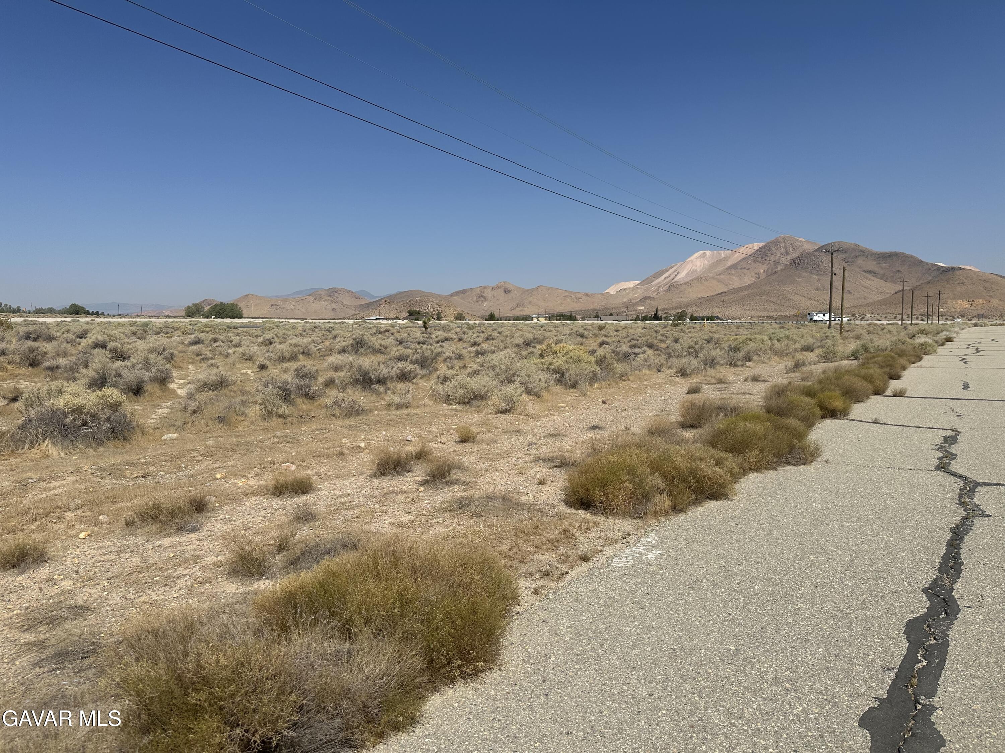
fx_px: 697
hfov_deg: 71.6
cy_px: 376
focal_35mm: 24
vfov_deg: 56.8
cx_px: 502
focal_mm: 6.86
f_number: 1.78
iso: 80
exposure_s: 1/9709
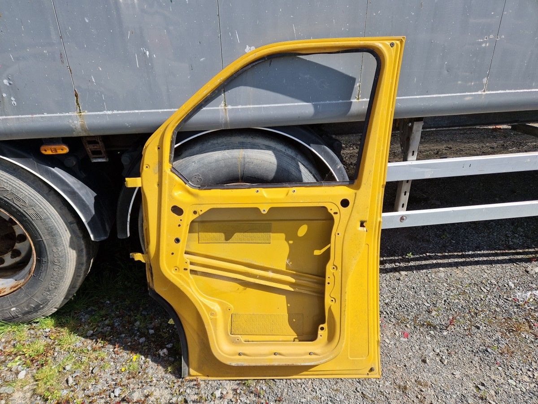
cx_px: 269
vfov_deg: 58.9
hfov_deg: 73.9
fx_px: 357
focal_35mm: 23
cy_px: 202
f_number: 1.8
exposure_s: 1/1396
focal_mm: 5.4
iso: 50
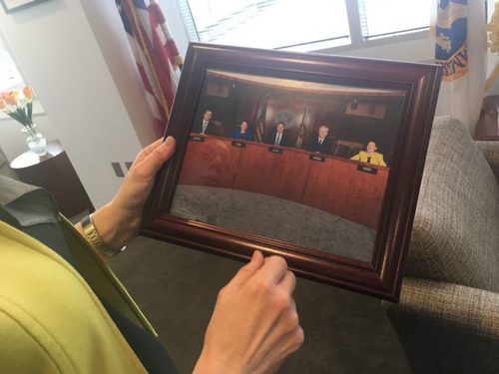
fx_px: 418
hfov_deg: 61.7
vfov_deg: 48.2
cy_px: 187
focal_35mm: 29
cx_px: 250
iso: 40
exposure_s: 1/30
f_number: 2.2
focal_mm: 4.15
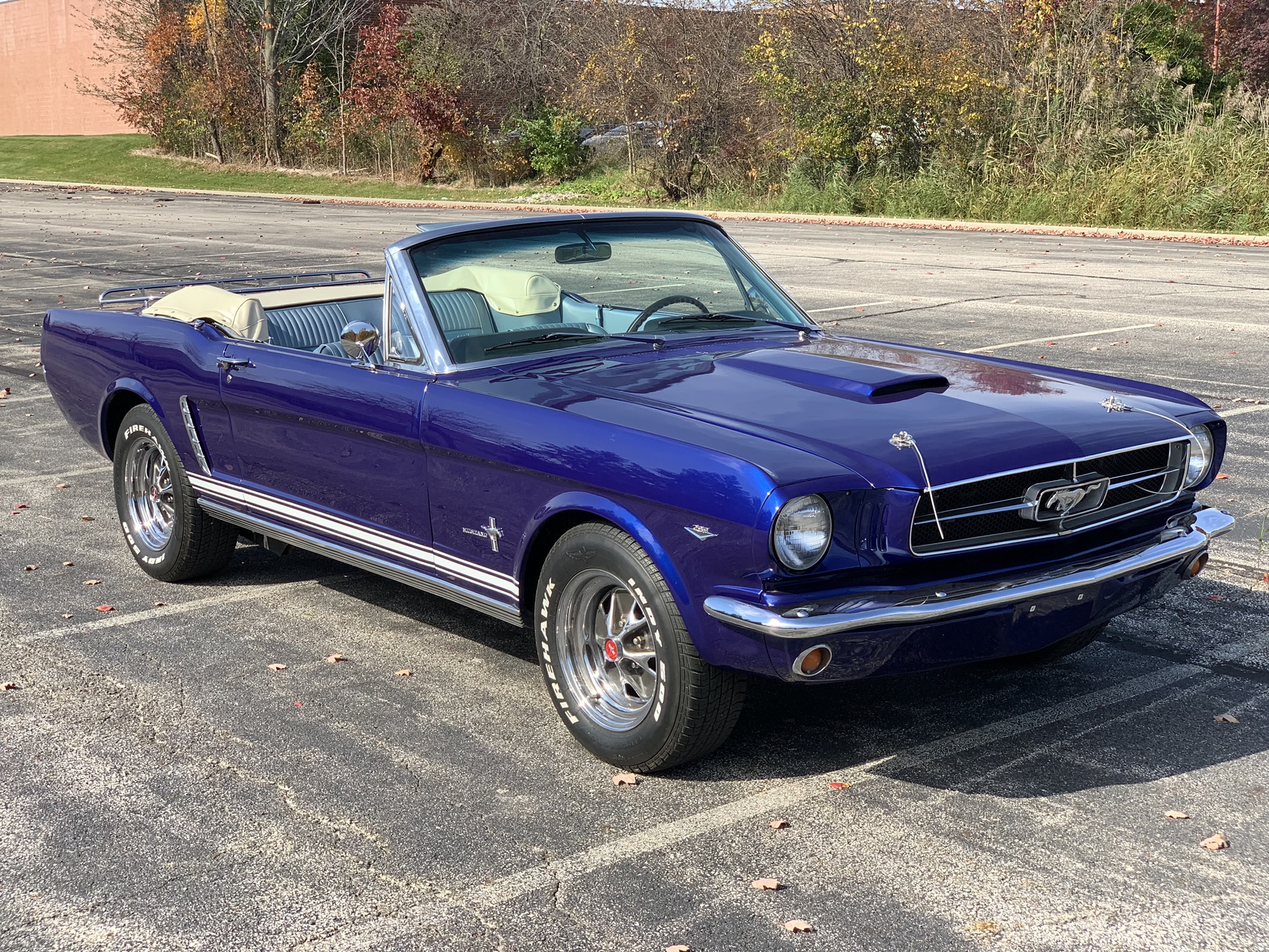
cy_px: 476
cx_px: 634
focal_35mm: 52
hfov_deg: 36.8
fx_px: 1906
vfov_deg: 28.0
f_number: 2.4
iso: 16
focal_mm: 6
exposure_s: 1/585
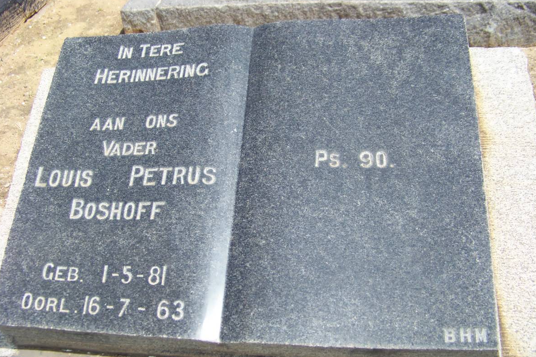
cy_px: 198
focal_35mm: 38
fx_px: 566
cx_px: 267
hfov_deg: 50.7
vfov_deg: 35.0
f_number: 2.8
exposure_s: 1/500
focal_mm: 5.85
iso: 64
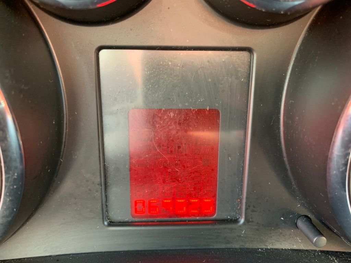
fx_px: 264
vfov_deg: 53.1
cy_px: 132
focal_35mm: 26
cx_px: 176
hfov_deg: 67.3
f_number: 1.8
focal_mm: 4.25
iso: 400
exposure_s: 1/41
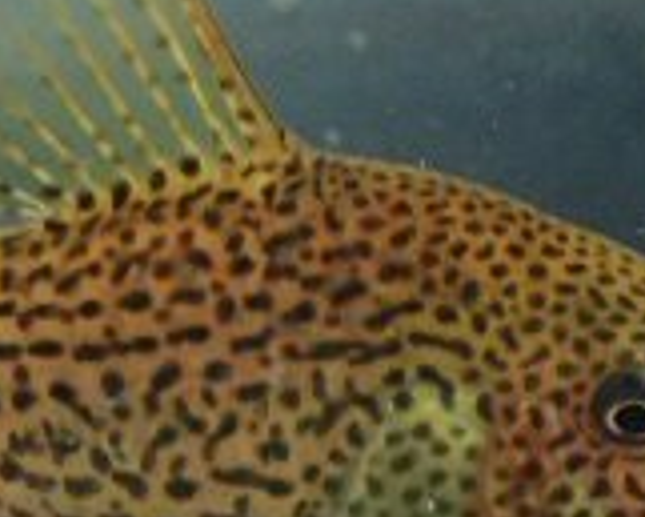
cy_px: 218
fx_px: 2483
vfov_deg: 11.9
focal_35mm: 130
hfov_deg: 14.7
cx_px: 100
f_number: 2.9
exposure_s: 1/13
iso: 800
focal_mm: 7.86
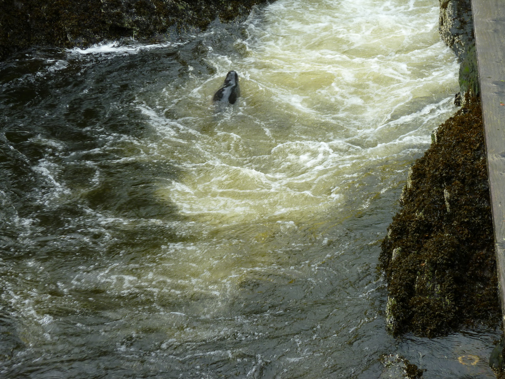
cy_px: 190
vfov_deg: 13.2
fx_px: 1634
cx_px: 252
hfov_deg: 17.6
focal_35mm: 112
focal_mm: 20.2
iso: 80
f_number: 5.3
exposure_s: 1/80
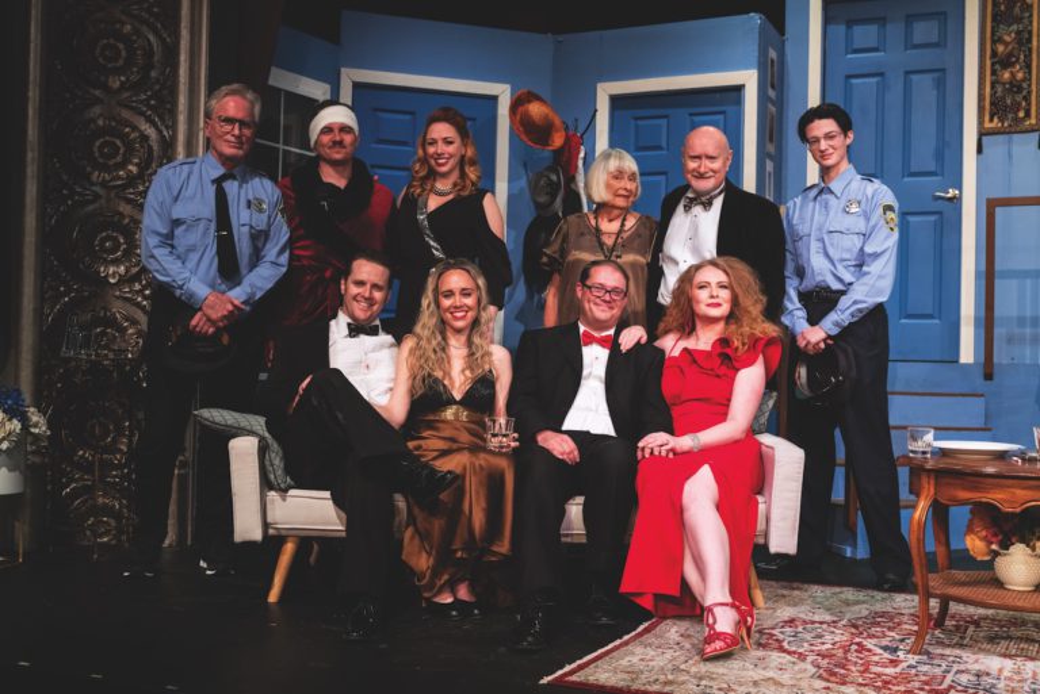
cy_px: 347
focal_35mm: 43
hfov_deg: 45.4
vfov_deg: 31.2
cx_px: 520
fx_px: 1243
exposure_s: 1/350
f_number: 5.6
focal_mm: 43
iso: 1600
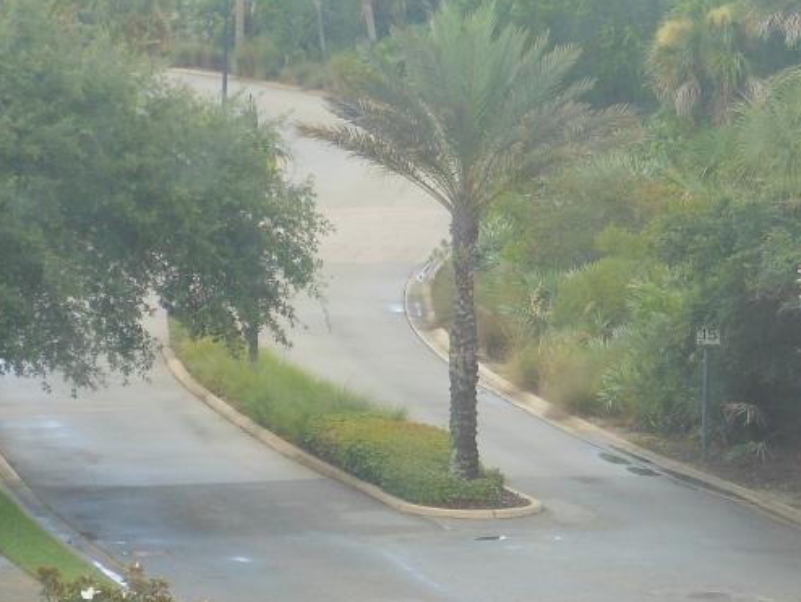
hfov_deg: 8.6
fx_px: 5325
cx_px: 616
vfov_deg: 6.5
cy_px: 271
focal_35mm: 230
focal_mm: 19.7
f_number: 4.8
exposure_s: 1/50
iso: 80
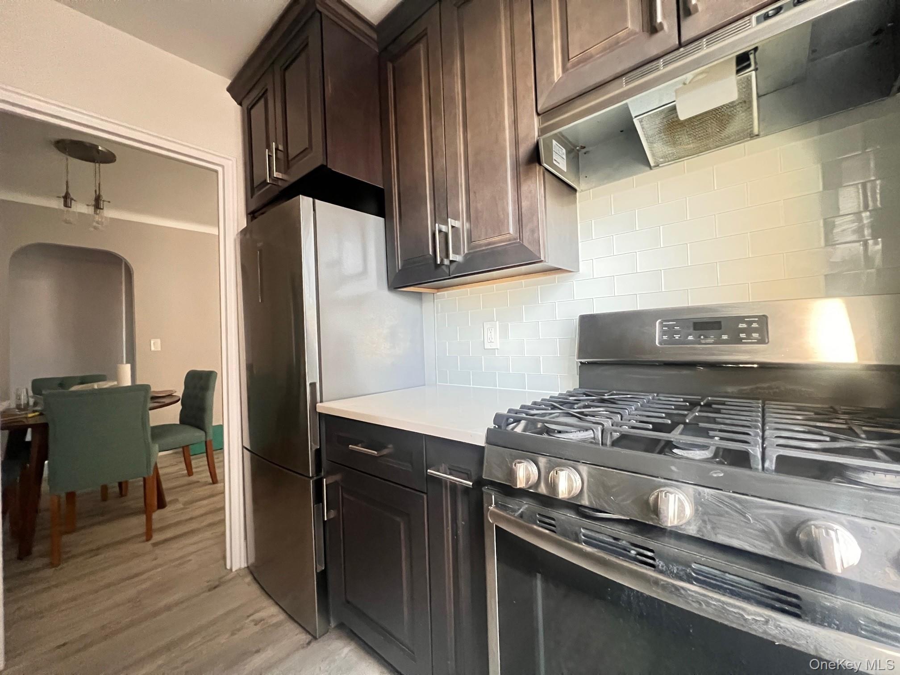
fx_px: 338
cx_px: 450
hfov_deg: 106.2
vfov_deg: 89.9
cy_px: 338
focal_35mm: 13
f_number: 1.8
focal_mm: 1.57
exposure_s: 1/45
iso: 1250
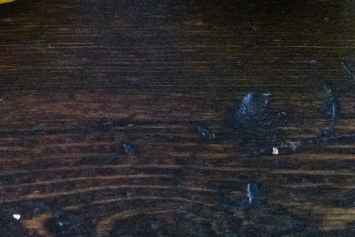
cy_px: -7
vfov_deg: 12.5
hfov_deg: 18.2
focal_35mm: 108
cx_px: -39
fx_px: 1065
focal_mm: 3.85
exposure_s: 1/15
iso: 800
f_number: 2.8
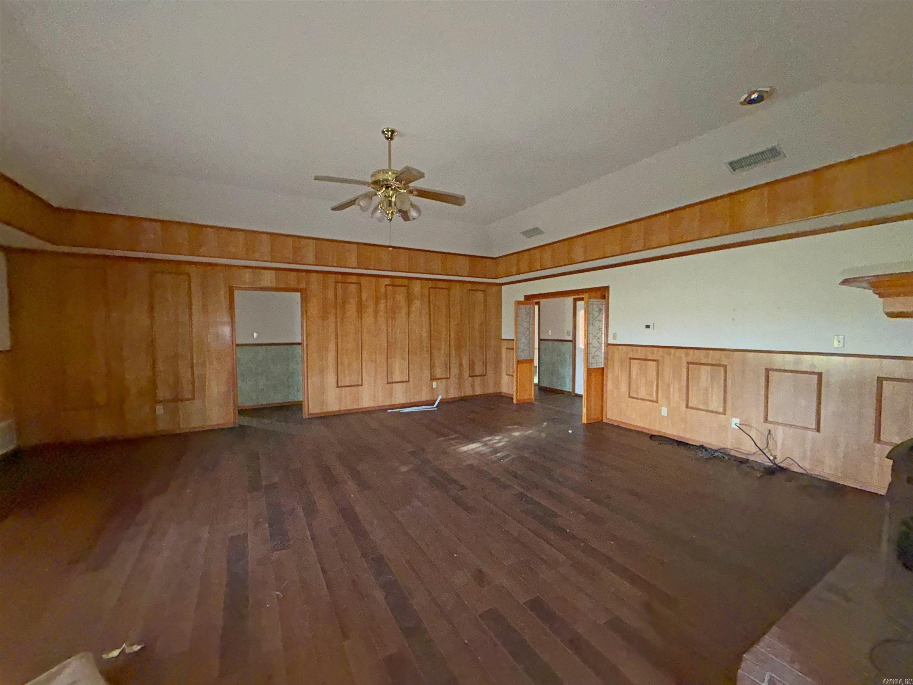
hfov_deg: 102.1
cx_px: 456
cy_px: 342
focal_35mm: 14
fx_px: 369
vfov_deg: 85.7
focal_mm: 2.22
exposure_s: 1/32
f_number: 2.2
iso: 500
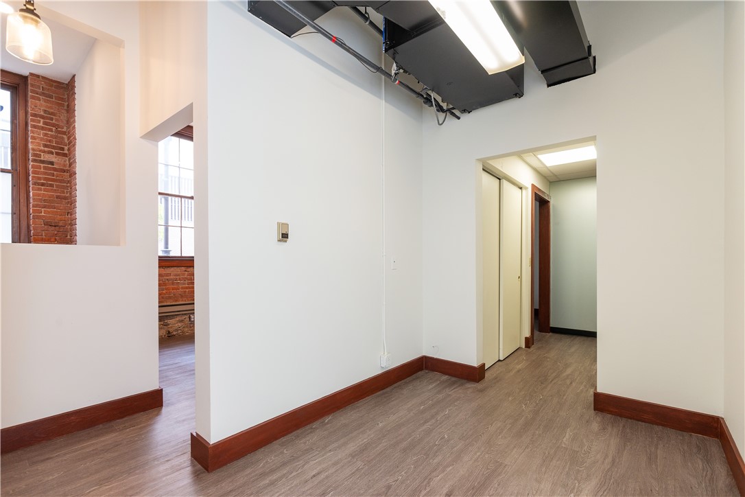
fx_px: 331
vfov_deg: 73.7
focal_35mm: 16
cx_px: 372
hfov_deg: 96.7
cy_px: 248
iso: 320
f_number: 6.3
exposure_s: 1/13
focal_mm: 16
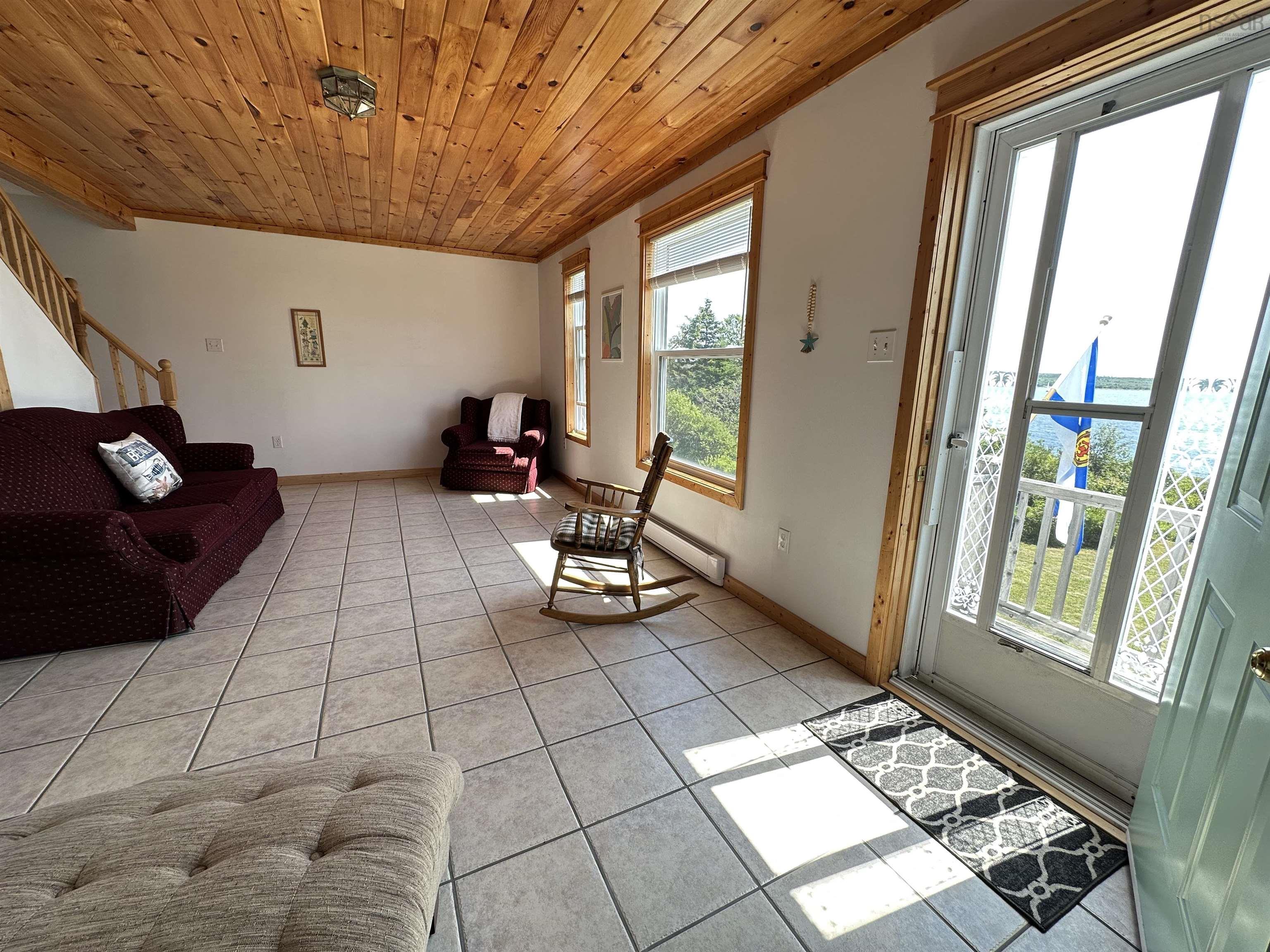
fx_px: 514
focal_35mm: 14
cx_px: 635
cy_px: 476
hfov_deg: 102.1
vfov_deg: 85.7
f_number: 2.2
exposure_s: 1/101
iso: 40
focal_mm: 2.22
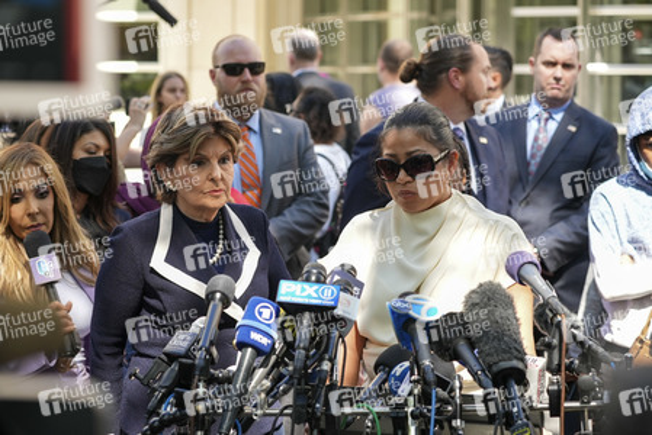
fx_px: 1848
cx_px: 326
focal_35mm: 102
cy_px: 218
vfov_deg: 13.4
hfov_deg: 20.0
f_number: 5.6
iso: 1600
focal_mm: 102
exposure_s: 1/1000
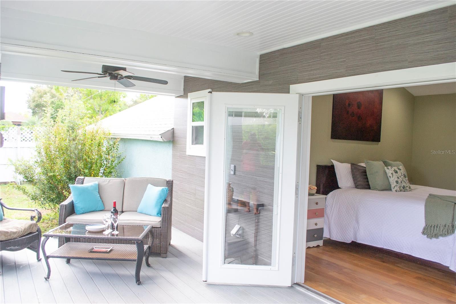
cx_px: 228
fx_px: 380
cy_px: 152
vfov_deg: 43.6
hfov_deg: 61.9
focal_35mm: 30
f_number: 5.6
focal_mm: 20
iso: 220
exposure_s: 1/125
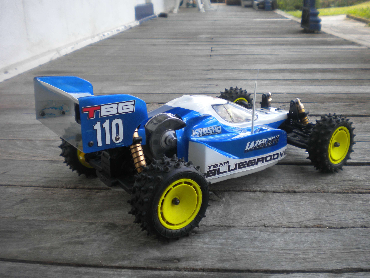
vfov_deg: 39.7
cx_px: 188
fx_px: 385
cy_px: 140
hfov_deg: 51.4
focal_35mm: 36
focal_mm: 6.3
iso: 80
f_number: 3.1
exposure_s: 1/197
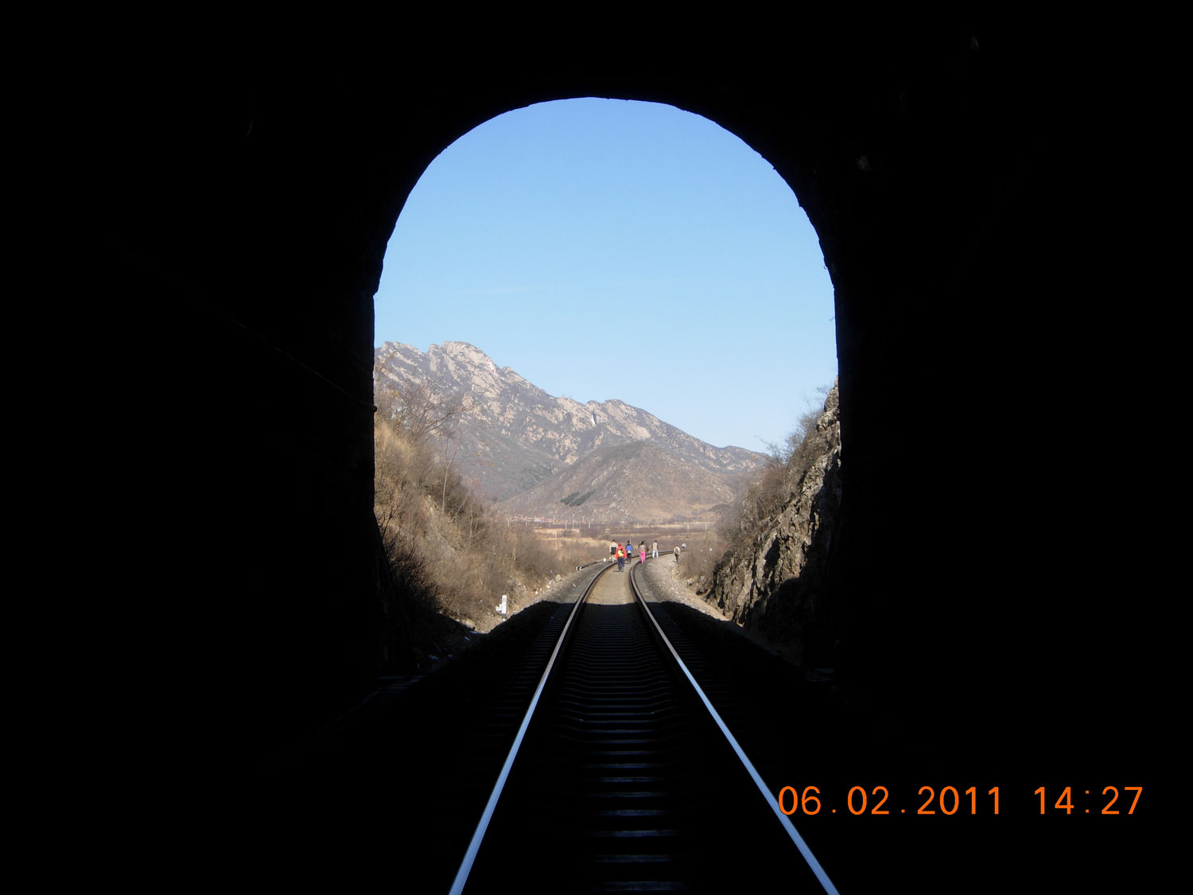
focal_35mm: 36
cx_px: 596
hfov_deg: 51.4
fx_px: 1241
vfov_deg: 39.7
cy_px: 448
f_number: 5.4
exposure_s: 1/313
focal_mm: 7.5
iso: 50
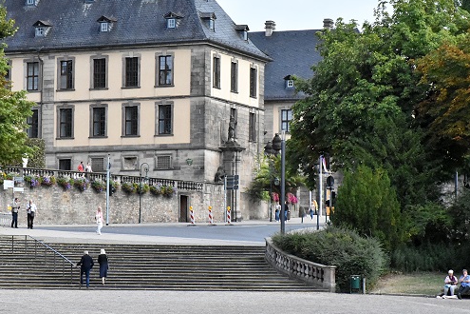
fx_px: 2018
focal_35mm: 155
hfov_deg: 13.3
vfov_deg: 8.9
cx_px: 203
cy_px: 127
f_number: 9
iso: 5000
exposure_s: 1/8000
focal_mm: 85
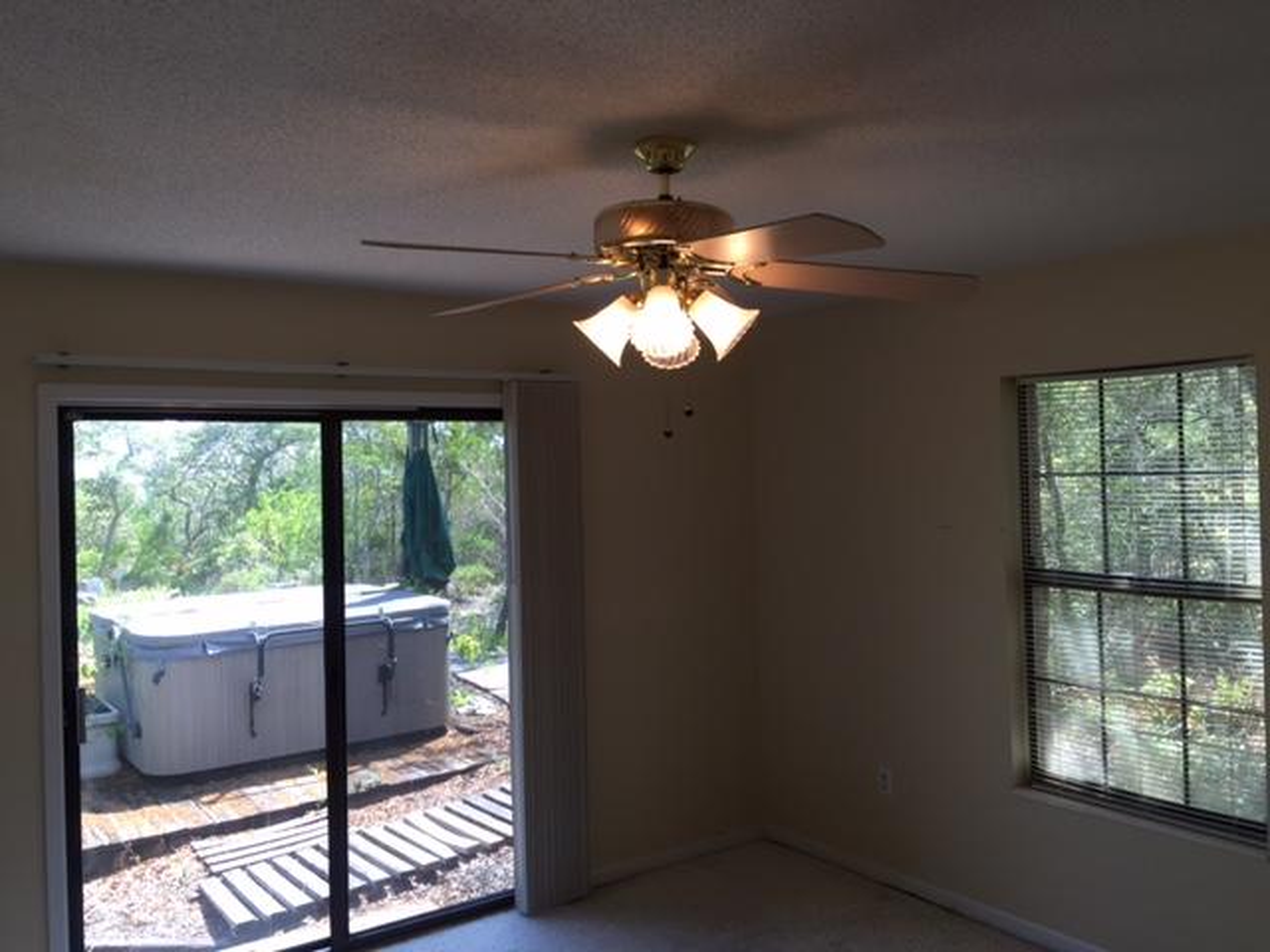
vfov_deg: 48.2
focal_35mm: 29
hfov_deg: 61.7
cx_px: 635
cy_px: 476
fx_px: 1064
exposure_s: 1/153
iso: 32
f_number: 2.2
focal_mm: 4.15
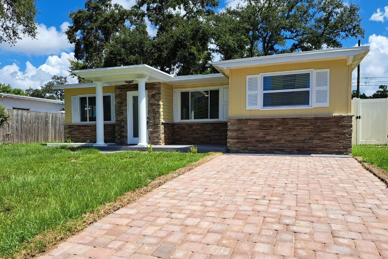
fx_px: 280
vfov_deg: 49.4
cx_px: 189
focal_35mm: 26
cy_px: 144
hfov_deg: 69.4
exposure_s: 1/1230
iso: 50
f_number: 1.8
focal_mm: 5.23
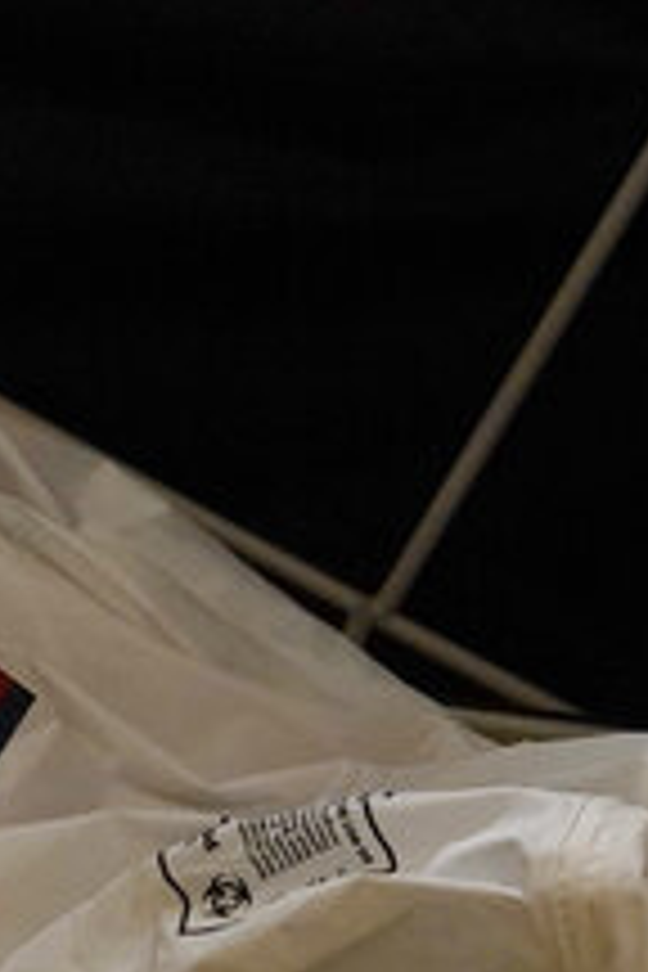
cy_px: 326
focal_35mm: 114
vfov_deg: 17.9
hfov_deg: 12.0
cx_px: 126
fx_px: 3078
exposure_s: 1/500
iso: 2000
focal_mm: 24
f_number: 2.8
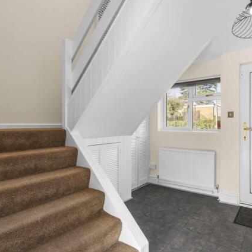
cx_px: 183
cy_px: 128
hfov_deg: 68.4
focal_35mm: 21
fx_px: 173
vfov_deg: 72.1
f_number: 8
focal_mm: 16
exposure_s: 1/5
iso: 320
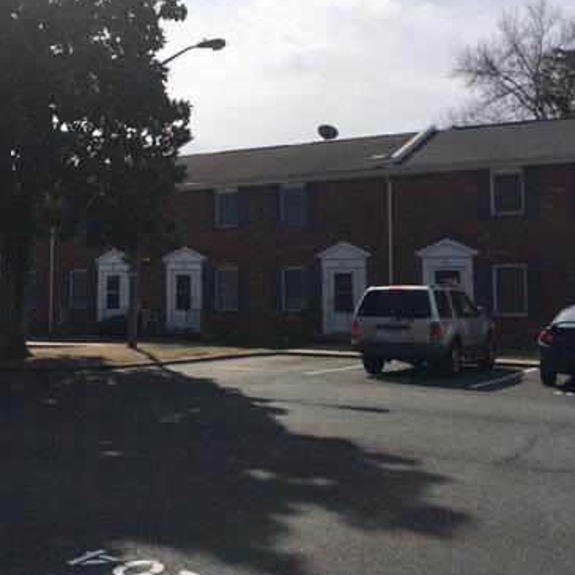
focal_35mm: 45
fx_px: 846
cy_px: 221
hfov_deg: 37.0
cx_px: 175
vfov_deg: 37.4
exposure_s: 1/4525
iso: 25
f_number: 2.2
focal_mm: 4.15
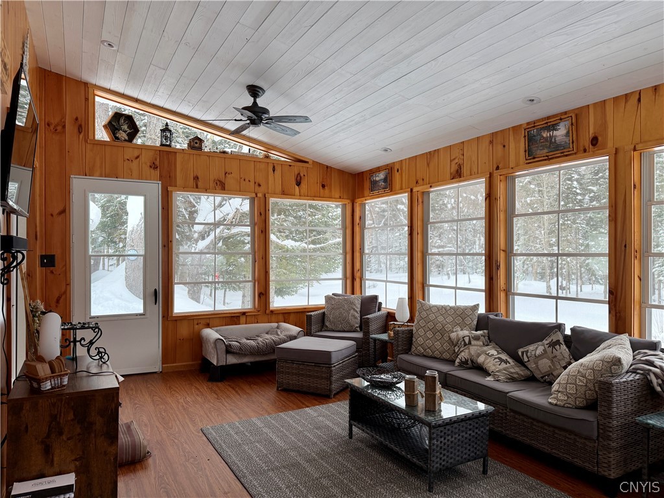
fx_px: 460
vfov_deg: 56.8
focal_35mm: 24
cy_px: 249
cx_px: 332
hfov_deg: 71.6
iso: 100
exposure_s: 1/193
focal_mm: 6.76
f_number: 1.78
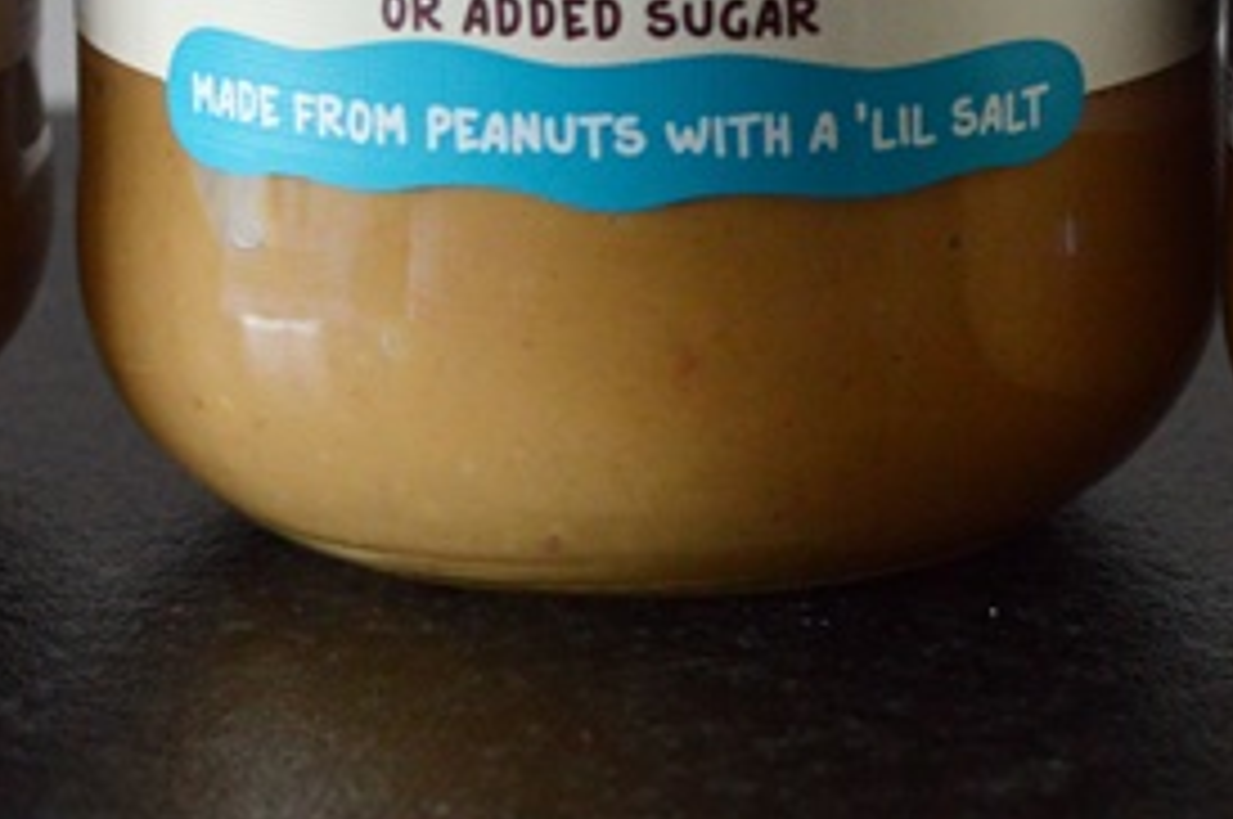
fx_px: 5906
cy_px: -490
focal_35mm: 173
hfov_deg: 11.9
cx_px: 680
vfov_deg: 7.8
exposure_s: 1/30
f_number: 4
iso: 800
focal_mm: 35
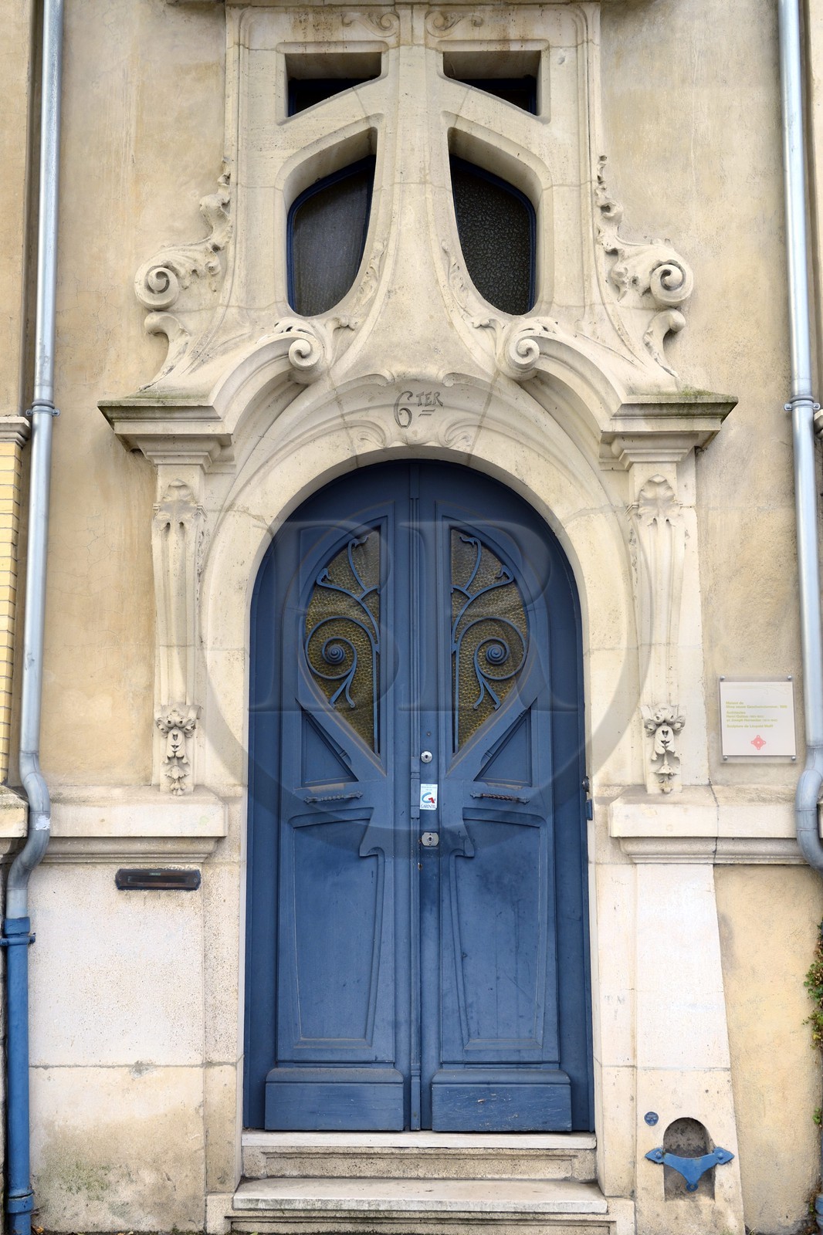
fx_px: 1235
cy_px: 618
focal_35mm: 36
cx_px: 412
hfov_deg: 36.9
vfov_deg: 53.1
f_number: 5.6
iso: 400
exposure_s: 1/200
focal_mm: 36
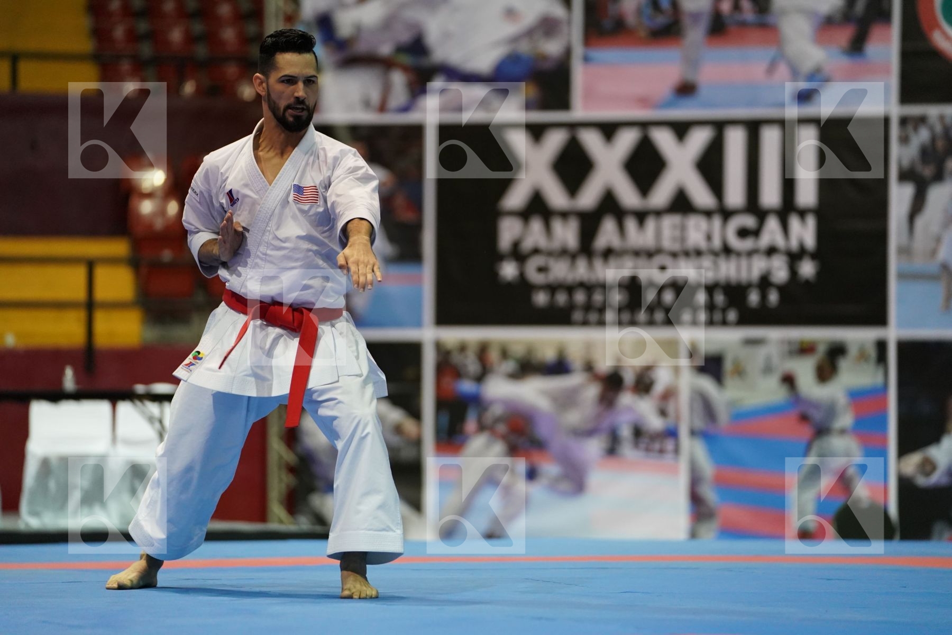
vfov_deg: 8.3
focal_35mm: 165
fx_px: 4363
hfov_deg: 12.5
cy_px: 318
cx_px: 476
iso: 3200
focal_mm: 165
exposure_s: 1/320
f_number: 2.8
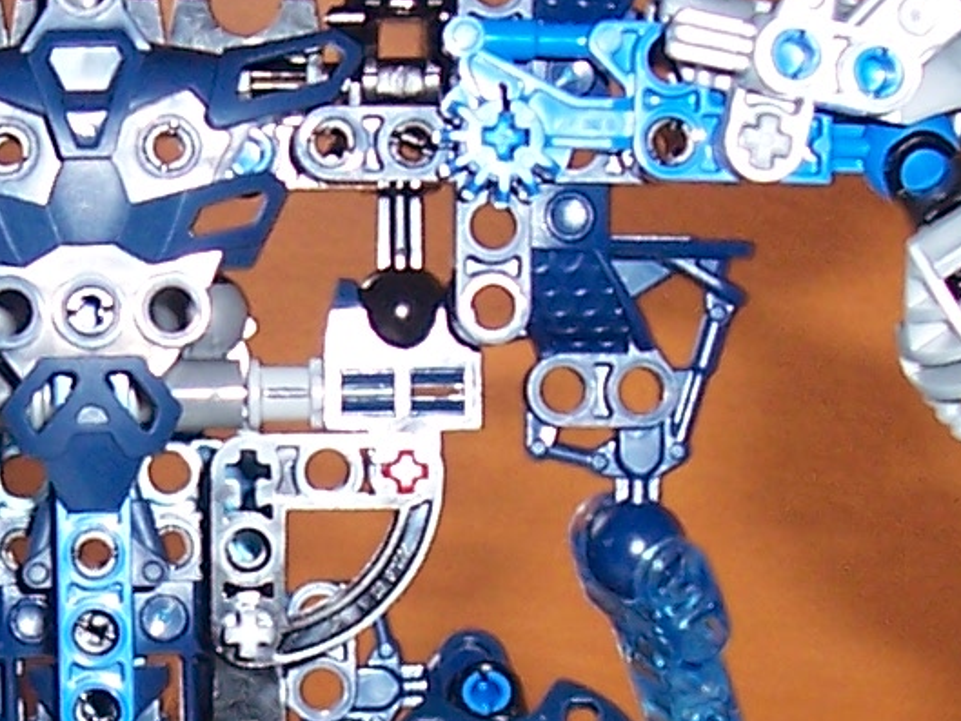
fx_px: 4110
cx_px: 111
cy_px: 786
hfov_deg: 13.2
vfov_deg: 9.9
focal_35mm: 148
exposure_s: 1/60
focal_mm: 5.6
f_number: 2.7
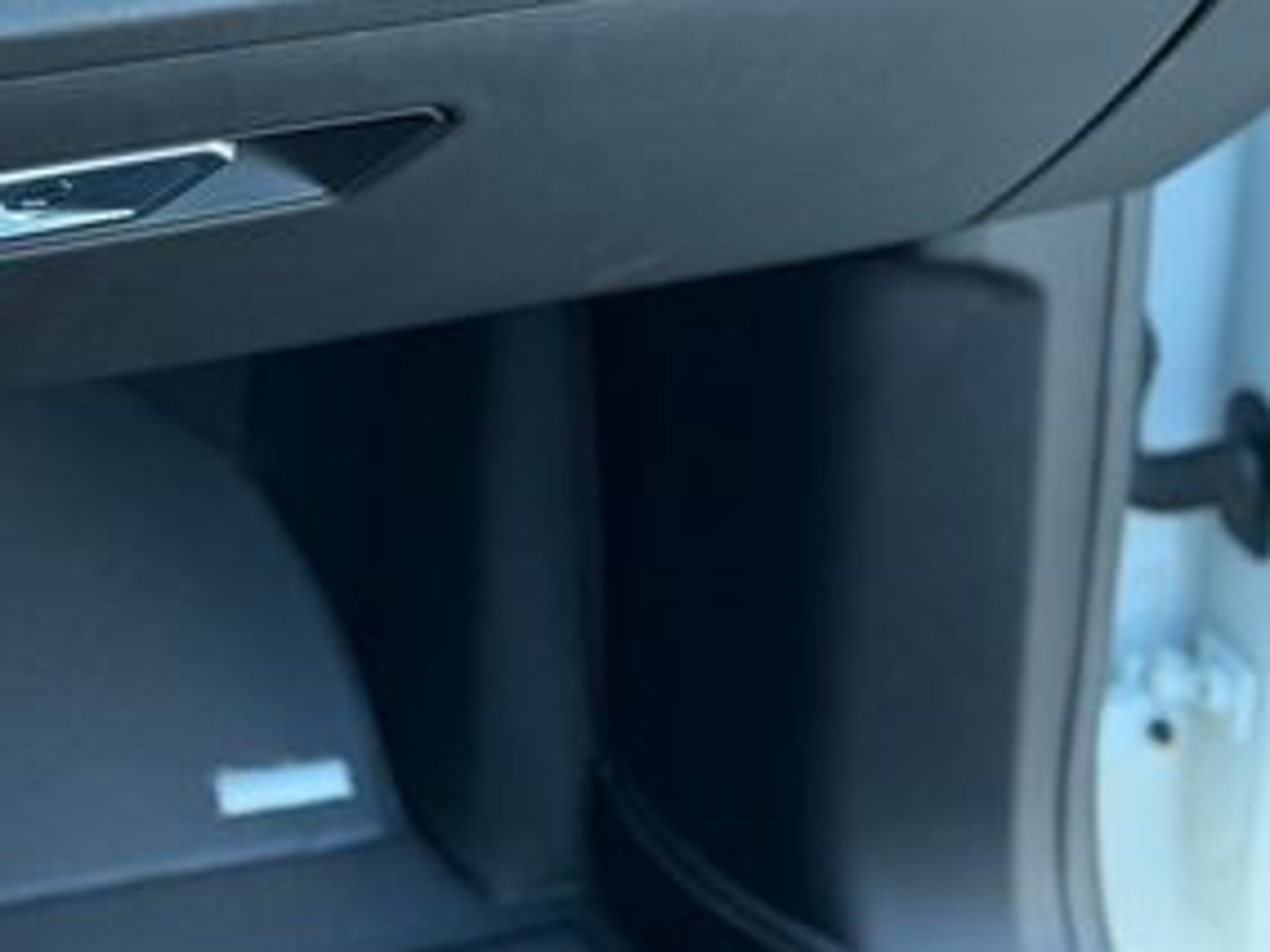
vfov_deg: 13.5
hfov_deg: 17.9
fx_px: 3962
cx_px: 107
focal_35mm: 108
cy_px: -76
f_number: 1.78
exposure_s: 1/110
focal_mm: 6.76
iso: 100
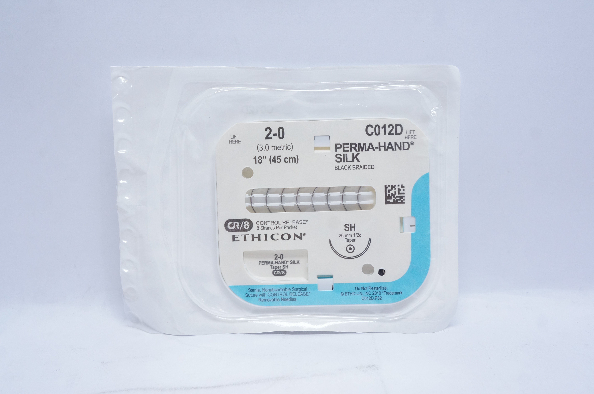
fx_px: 618
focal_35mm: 38
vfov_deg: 35.4
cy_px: 197
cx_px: 297
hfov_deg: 51.3
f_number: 7.1
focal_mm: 25
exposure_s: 1/50
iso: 800
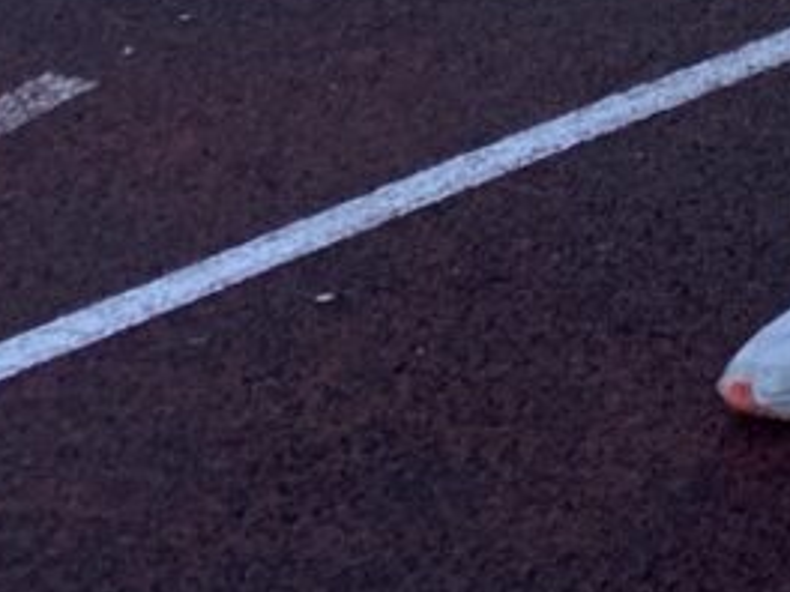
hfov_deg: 8.5
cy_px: -1145
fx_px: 4313
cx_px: 2496
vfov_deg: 7.1
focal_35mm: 189
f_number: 1.8
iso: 25
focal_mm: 4.25
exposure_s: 1/315
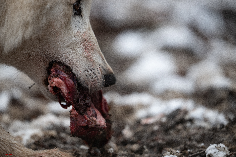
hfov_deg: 5.2
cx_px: 118
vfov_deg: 3.4
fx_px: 2622
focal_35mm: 400
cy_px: 78
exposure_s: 1/1250
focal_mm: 400
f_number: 3.2
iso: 1250
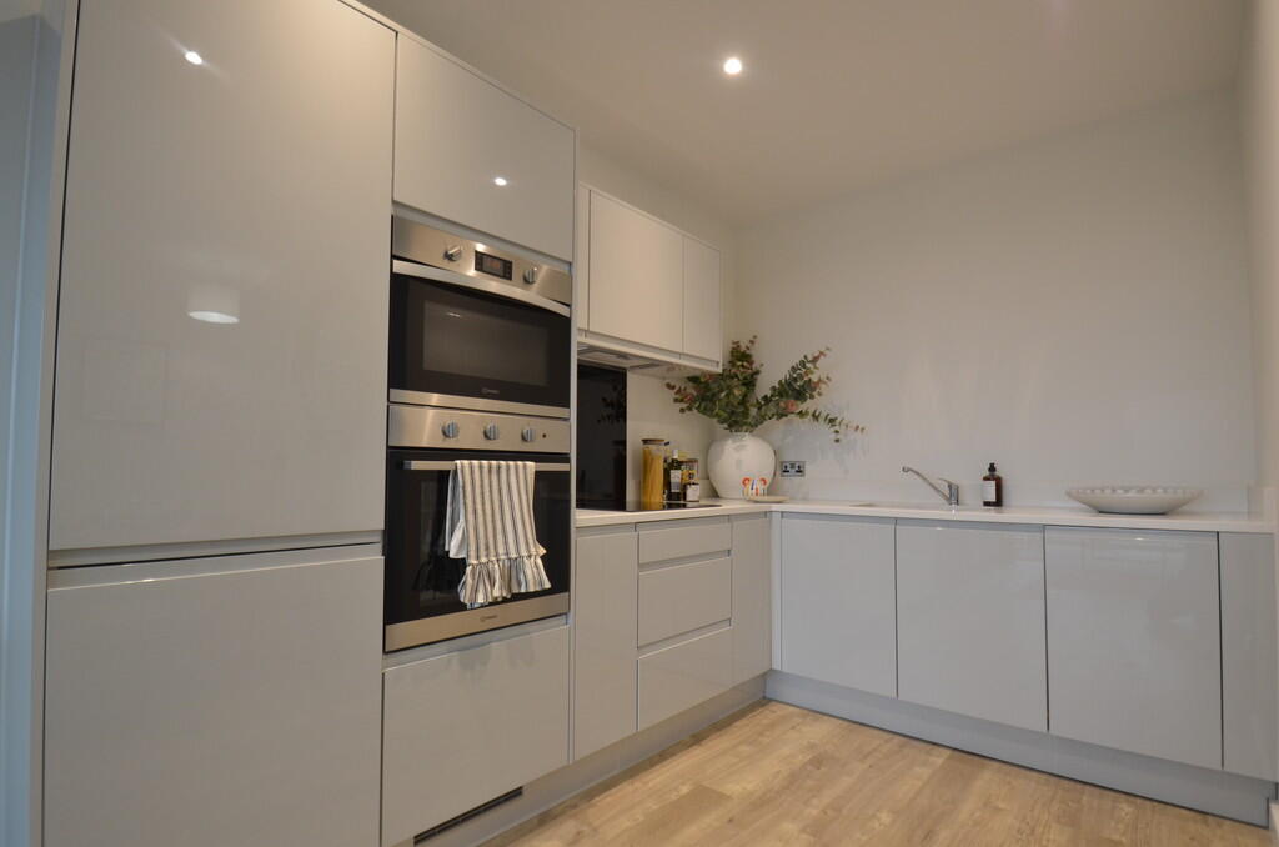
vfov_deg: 69.4
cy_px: 424
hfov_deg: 92.6
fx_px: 612
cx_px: 640
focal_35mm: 17
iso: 500
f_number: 4
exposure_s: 1/60
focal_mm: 11.5
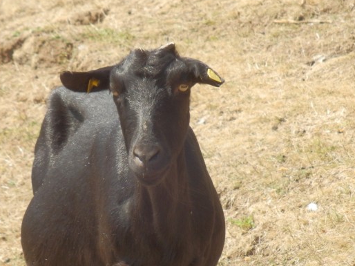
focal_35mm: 467
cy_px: 175
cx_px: 144
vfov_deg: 3.2
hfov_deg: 4.2
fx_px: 4787
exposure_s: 1/320
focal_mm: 52.5
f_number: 5.9
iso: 160
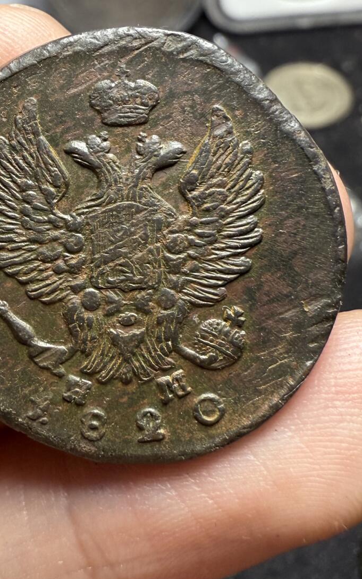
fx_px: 663
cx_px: 95
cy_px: 240
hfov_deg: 30.1
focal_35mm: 42
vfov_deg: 47.0
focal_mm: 2.22
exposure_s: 1/99
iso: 100
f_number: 2.2
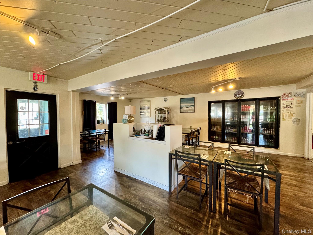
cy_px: 118
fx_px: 127
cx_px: 156
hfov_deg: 102.1
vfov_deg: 85.7
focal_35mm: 14
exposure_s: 1/60
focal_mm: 2.22
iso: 500
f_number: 2.2
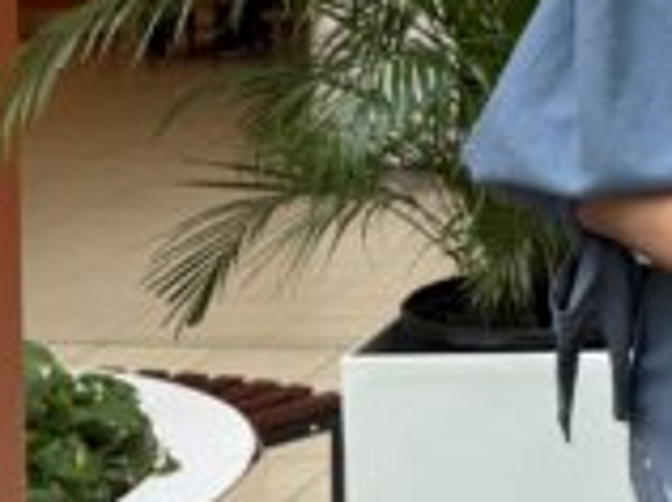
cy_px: -204
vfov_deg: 12.1
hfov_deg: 14.9
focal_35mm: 117
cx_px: 1161
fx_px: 2268
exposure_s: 1/120
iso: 80
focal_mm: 6.76
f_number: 1.78
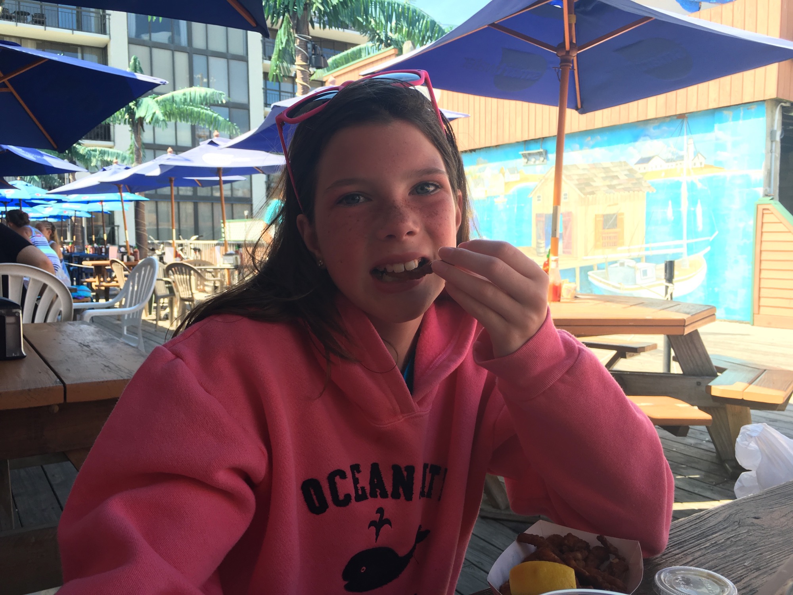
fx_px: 664
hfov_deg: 61.7
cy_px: 298
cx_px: 396
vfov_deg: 48.2
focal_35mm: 29
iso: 25
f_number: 2.2
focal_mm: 4.15
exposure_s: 1/184
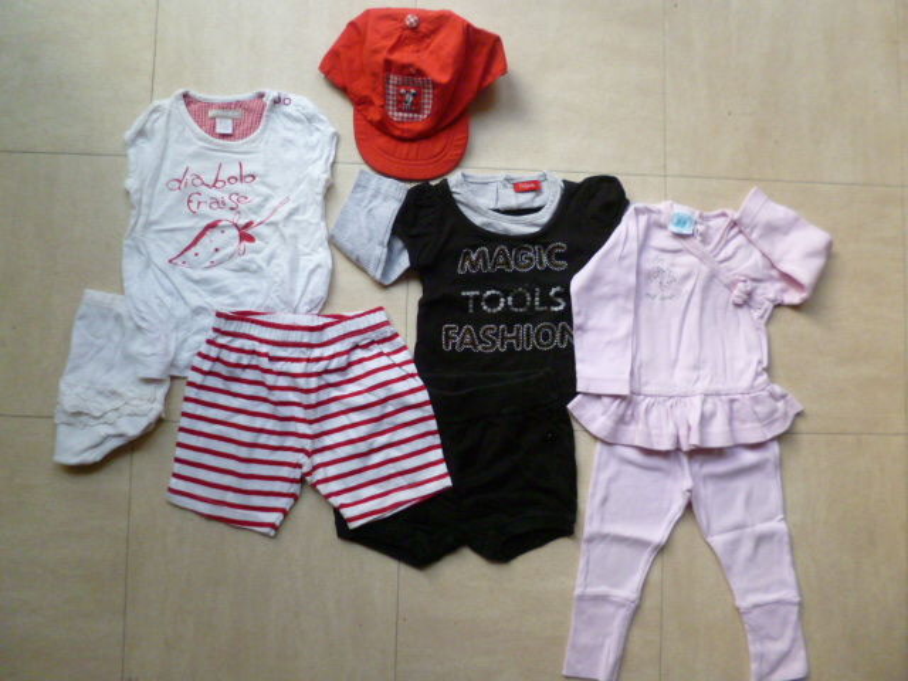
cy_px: 340
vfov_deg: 56.8
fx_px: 630
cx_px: 454
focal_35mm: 24
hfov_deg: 71.6
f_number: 2.5
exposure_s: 1/50
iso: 400
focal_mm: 4.3
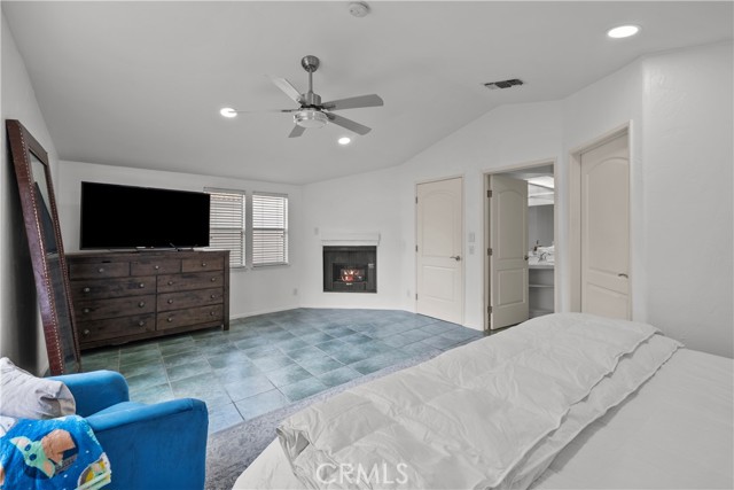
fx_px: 285
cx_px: 367
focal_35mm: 14
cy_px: 245
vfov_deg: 81.2
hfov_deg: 104.2
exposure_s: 1/3
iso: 100
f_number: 9
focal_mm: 14
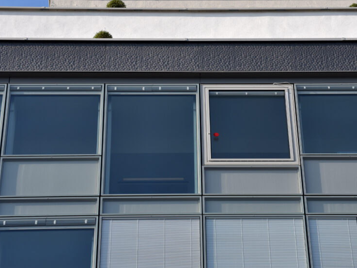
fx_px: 1599
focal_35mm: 155
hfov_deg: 12.7
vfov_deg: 9.6
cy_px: 109
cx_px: 217
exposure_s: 1/640
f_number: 9
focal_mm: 116
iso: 400
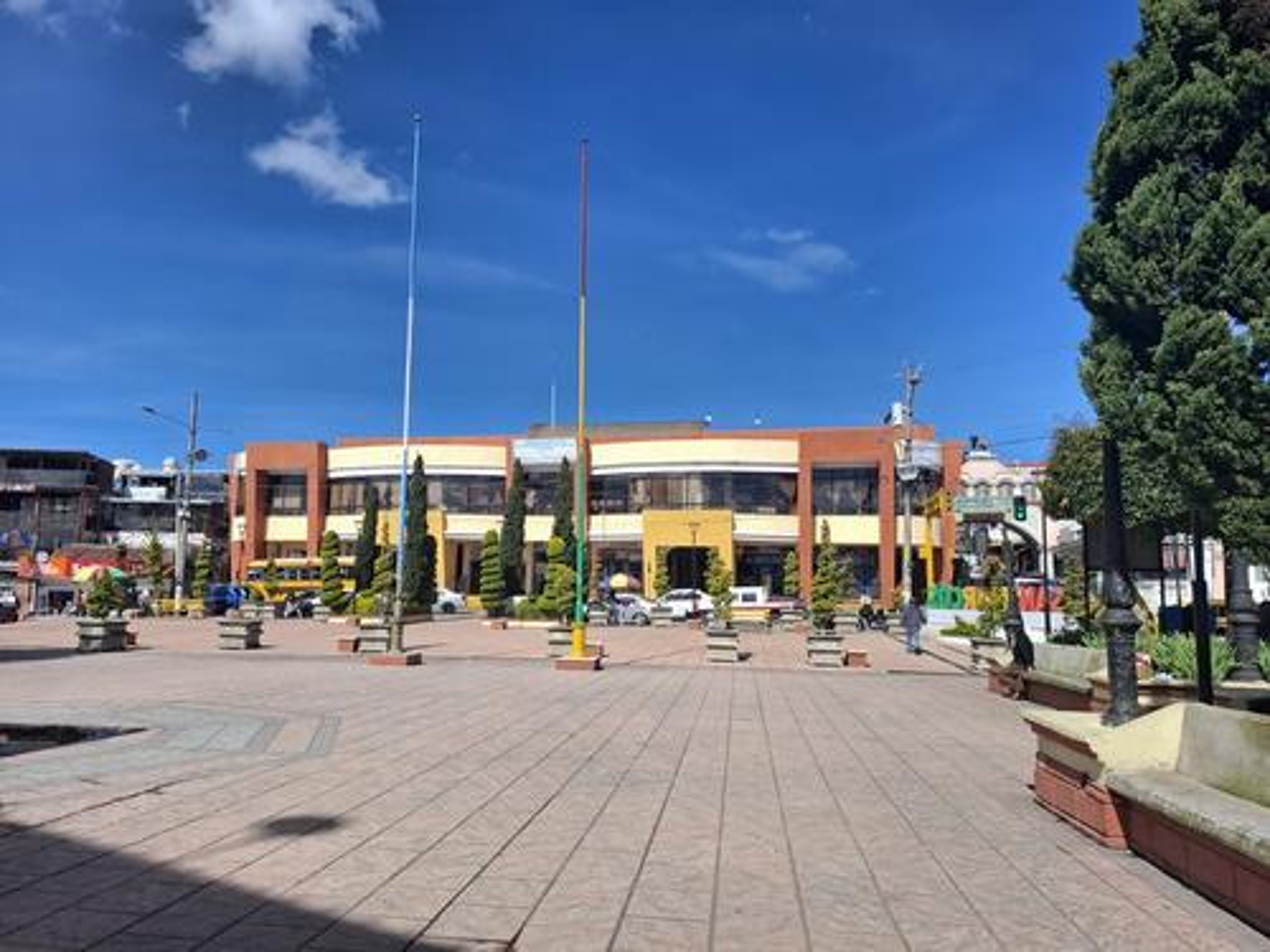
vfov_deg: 58.9
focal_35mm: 23
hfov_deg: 73.9
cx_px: 635
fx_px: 844
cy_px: 476
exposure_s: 1/1880
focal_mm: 5.54
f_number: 1.8
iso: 50
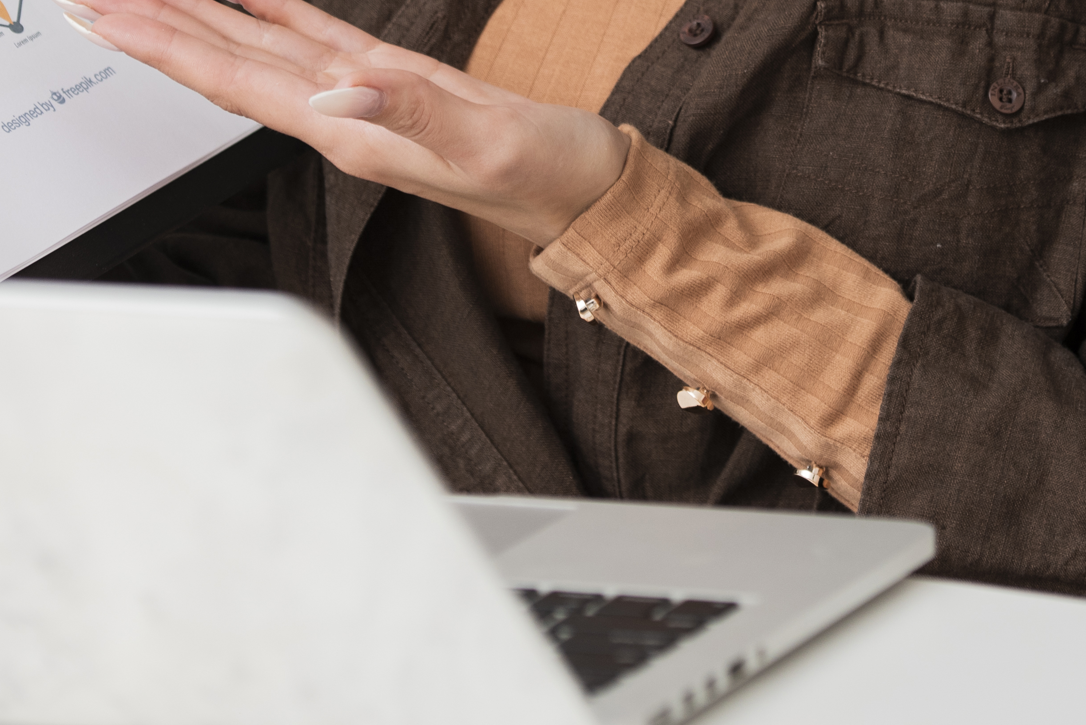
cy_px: -312
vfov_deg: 4.6
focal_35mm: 295
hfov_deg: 7.0
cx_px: 761
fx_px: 8902
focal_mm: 98
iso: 125
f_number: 3.5
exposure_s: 1/160
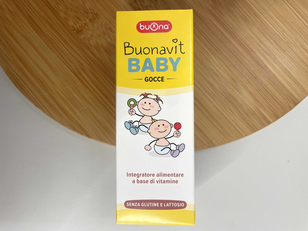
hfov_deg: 67.3
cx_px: 154
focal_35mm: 26
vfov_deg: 53.1
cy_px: 116
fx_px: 231
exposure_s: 1/100
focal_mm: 4.2
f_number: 1.6
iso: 50
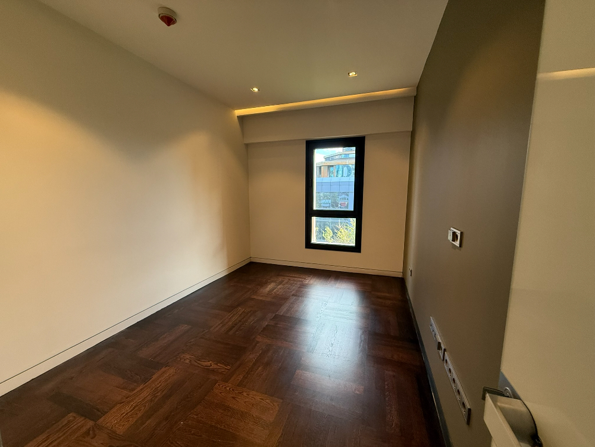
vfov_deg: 85.7
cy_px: 224
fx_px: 241
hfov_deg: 102.1
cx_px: 298
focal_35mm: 14
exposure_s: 1/103
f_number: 2.2
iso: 320
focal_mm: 2.22
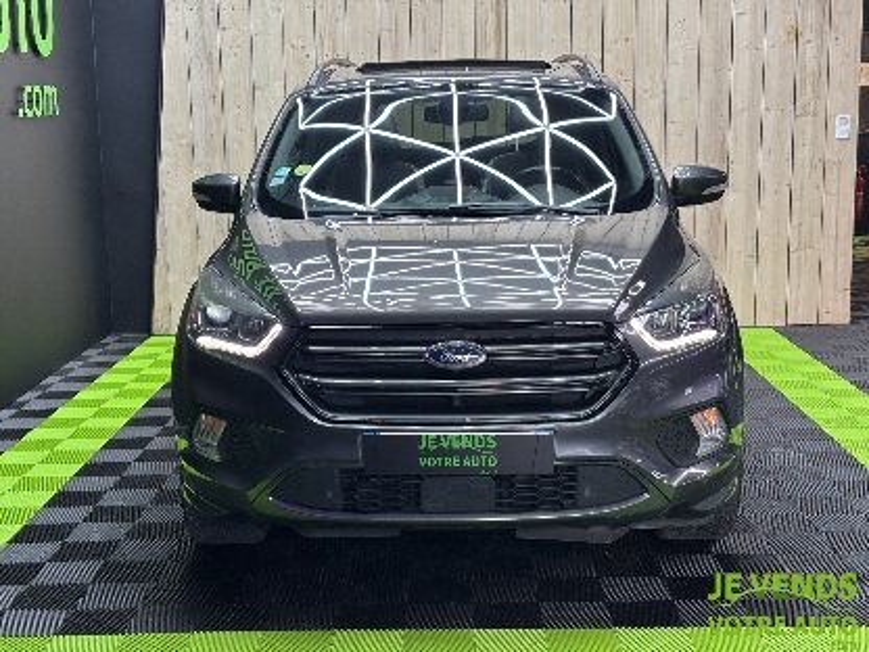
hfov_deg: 36.8
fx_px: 1305
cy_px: 326
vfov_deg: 28.0
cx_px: 434
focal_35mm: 52
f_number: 1.6
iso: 50
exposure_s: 1/50
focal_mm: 5.96
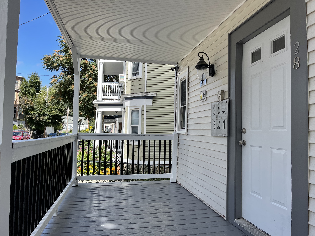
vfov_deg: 53.1
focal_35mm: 26
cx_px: 158
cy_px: 118
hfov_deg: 67.3
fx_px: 237
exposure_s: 1/1387
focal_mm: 5.1
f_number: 1.6
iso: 32
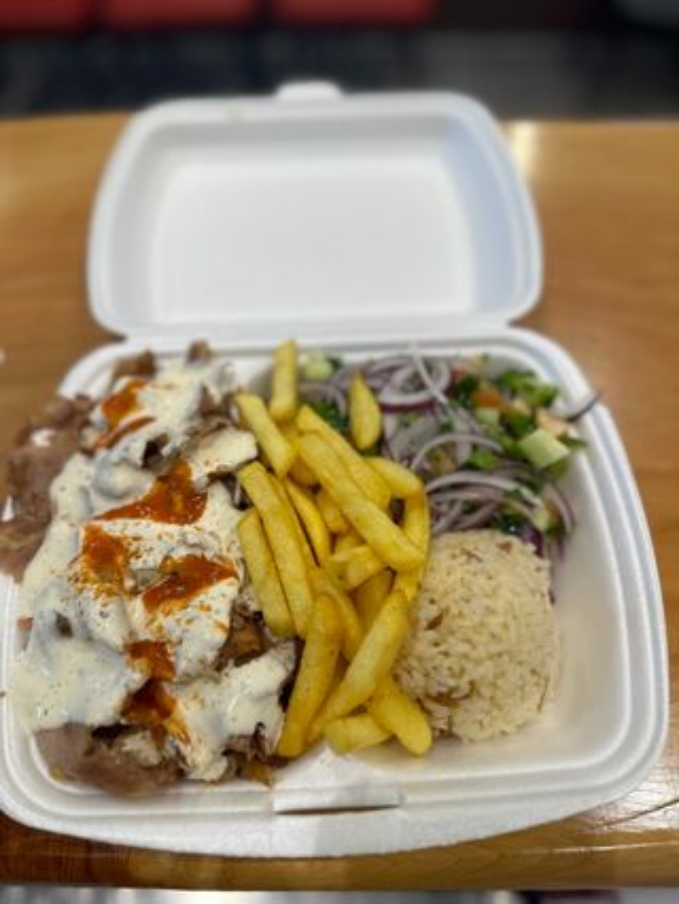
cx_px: 340
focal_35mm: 24
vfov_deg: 71.6
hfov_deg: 56.9
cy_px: 452
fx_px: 627
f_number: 1.78
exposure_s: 1/109
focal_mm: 6.86
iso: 50
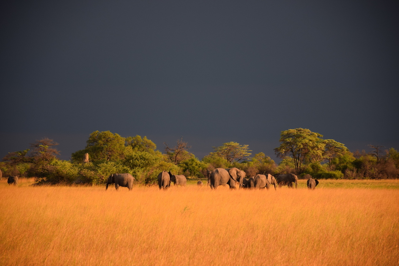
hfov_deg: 9.8
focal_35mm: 210
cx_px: 200
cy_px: 133
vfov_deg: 6.5
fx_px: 2327
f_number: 5.6
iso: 400
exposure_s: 1/400
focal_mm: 140
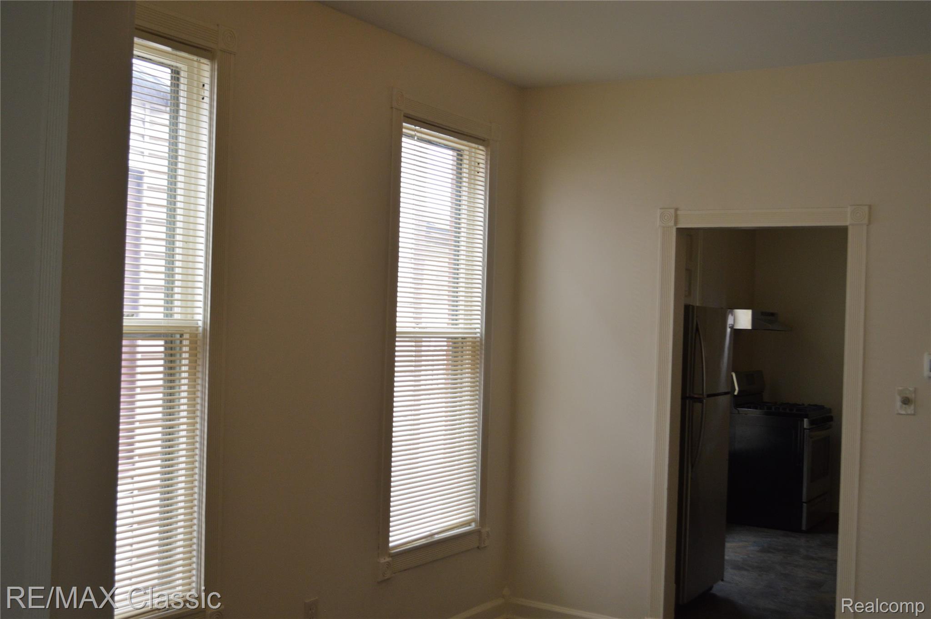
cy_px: 310
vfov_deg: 34.1
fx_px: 1008
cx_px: 466
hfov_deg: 49.6
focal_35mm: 39
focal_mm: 26
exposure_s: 1/60
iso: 720
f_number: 4.2
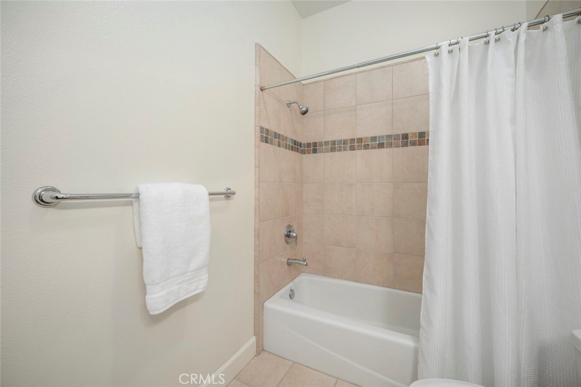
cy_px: 194
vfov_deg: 81.2
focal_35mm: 14
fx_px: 226
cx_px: 290
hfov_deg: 104.2
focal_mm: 14
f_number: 8
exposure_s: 1/6
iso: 200
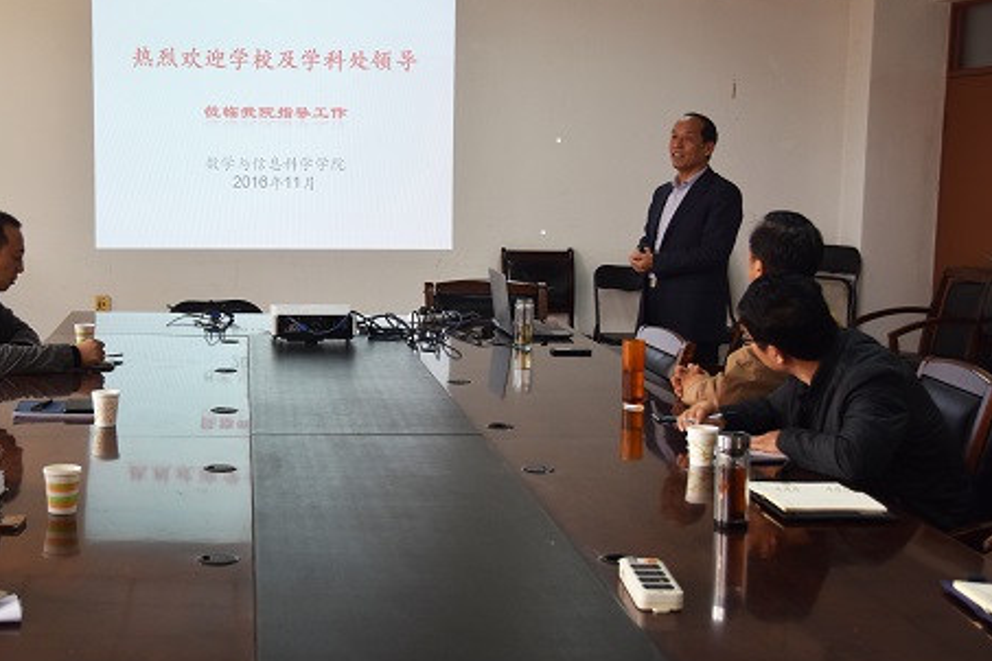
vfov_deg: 23.5
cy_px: 317
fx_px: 1589
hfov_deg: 34.5
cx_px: 390
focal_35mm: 58
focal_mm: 29
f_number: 4
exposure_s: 1/60
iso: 200
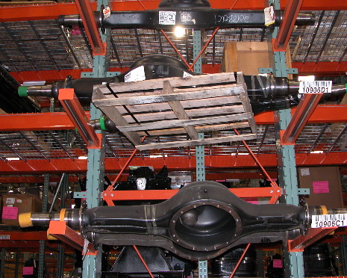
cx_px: 178
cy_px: 121
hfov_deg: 39.5
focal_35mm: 47
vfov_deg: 32.0
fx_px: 483
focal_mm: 8.9
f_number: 2.8
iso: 200
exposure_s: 1/60
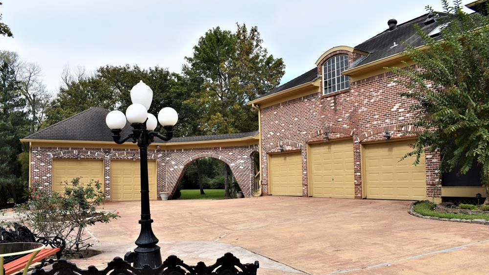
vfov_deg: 40.1
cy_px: 155
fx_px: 376
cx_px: 243
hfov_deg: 66.1
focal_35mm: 29
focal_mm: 18
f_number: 8
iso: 100
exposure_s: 1/250
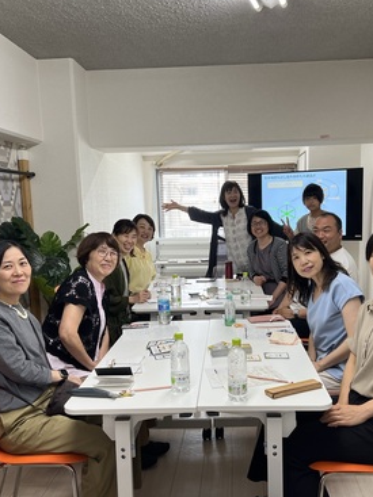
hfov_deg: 41.7
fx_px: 489
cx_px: 213
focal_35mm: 34
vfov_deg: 53.9
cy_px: 261
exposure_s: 1/120
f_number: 1.5
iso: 80
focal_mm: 5.7
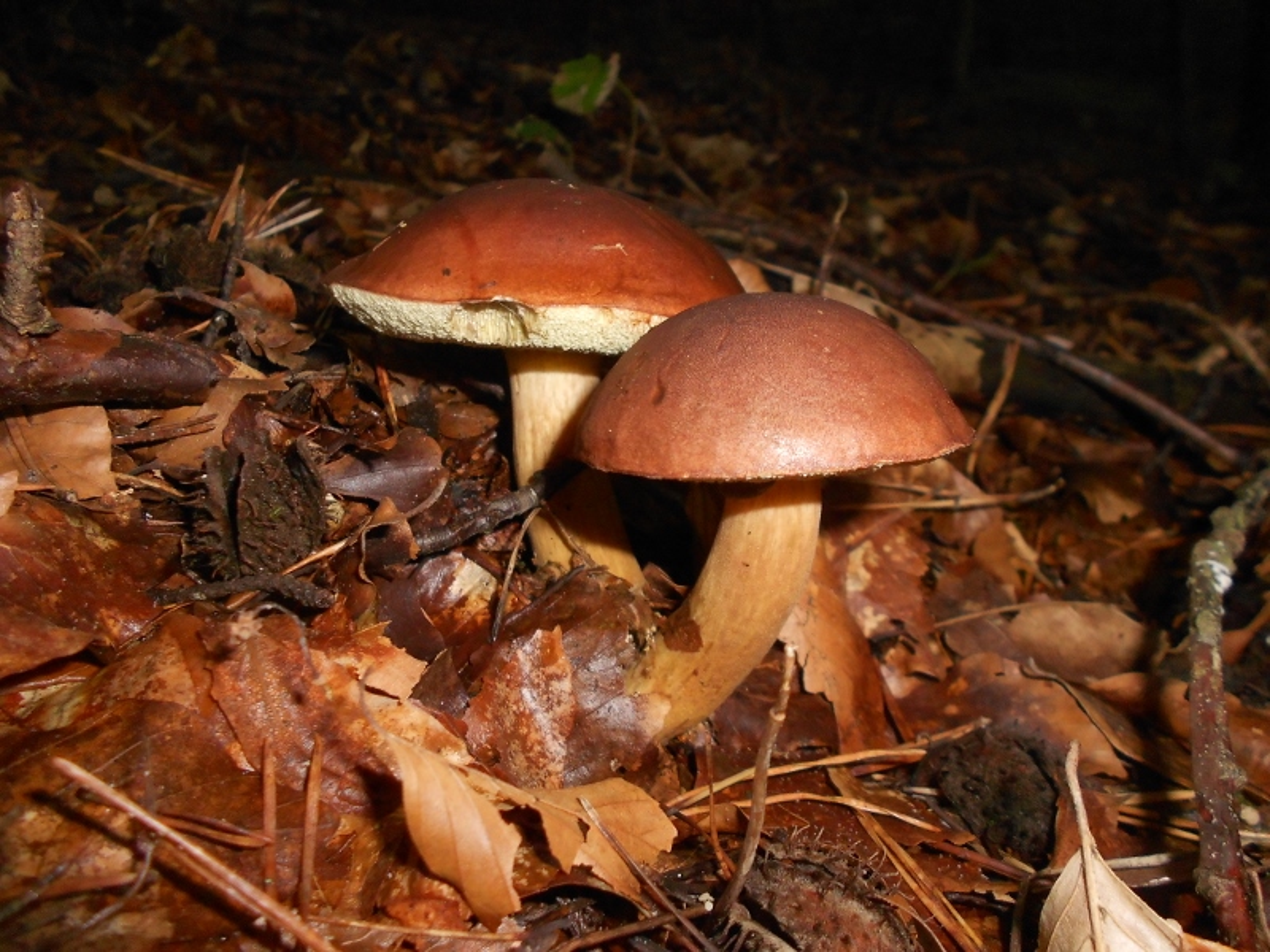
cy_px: 476
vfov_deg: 53.1
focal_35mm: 26
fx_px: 954
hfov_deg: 67.3
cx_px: 635
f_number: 8
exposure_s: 1/25
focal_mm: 4.6
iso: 200
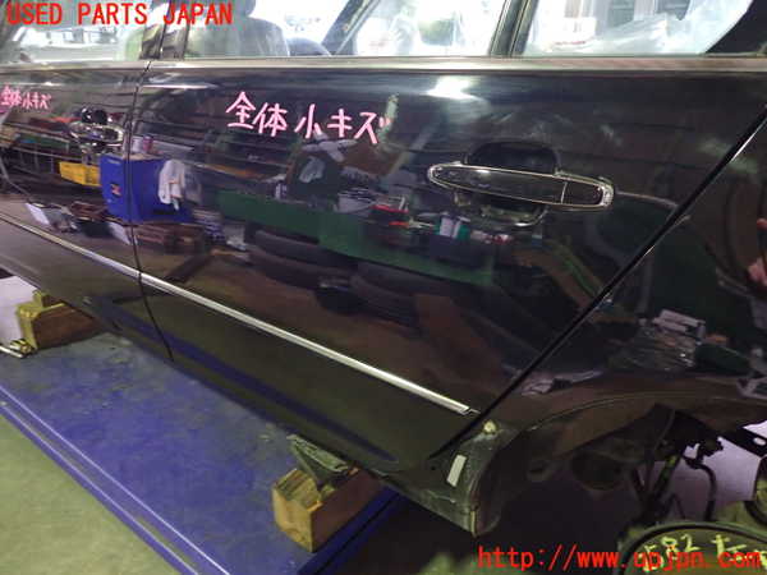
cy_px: 288
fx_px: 554
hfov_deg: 69.4
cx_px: 384
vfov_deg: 54.9
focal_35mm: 25
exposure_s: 1/20
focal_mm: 4.5
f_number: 2
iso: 800
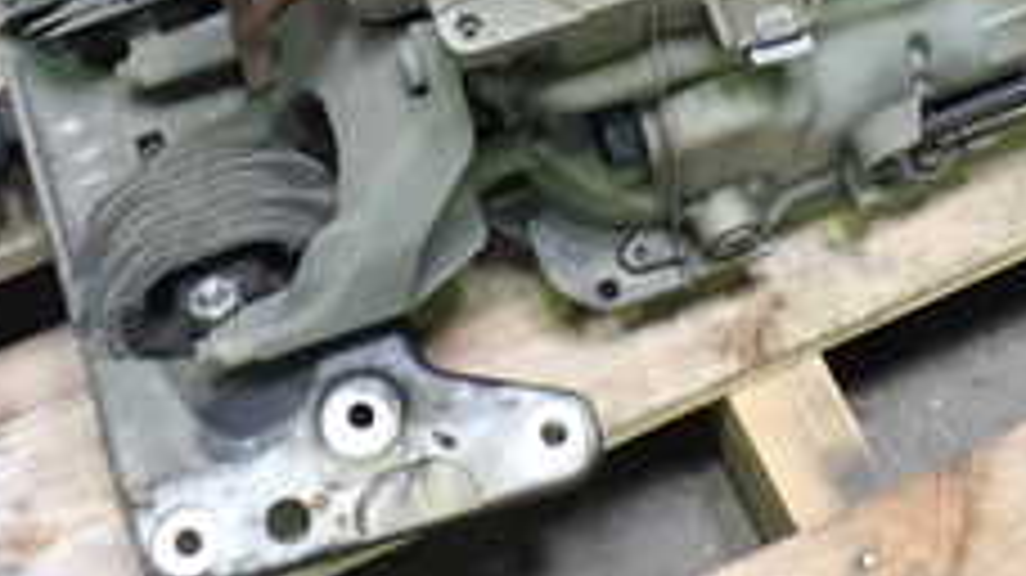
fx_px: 2339
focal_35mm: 86
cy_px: -207
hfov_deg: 24.5
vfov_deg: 13.5
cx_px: 738
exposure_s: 1/30
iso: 250
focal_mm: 5.4
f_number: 2.3
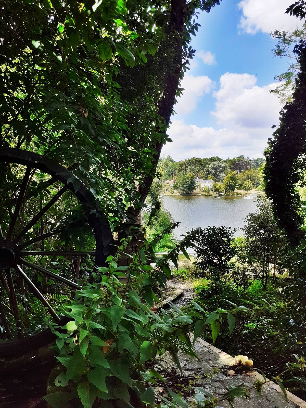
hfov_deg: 51.4
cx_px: 153
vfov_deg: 65.3
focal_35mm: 27
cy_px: 204
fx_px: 318
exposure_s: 1/636
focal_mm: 3.6
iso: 40
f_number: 1.9
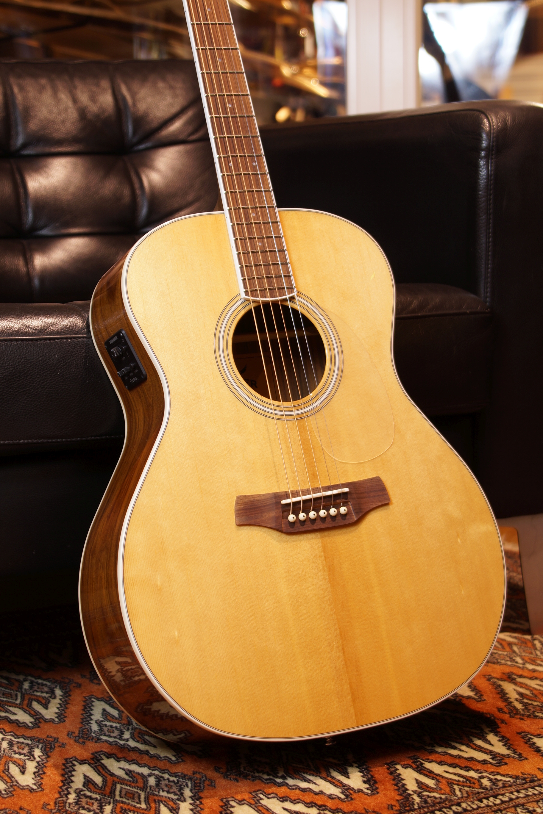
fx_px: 1527
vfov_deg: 29.9
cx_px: 272
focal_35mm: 68
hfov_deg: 20.2
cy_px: 407
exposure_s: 1/8
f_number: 5
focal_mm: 45
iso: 100
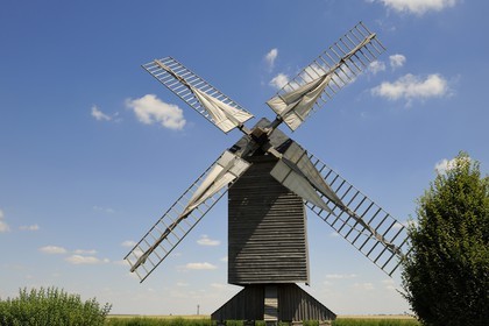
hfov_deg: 63.7
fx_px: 394
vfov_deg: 45.0
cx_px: 244
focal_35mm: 29
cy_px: 163
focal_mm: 29
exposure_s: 1/160
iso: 200
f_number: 16
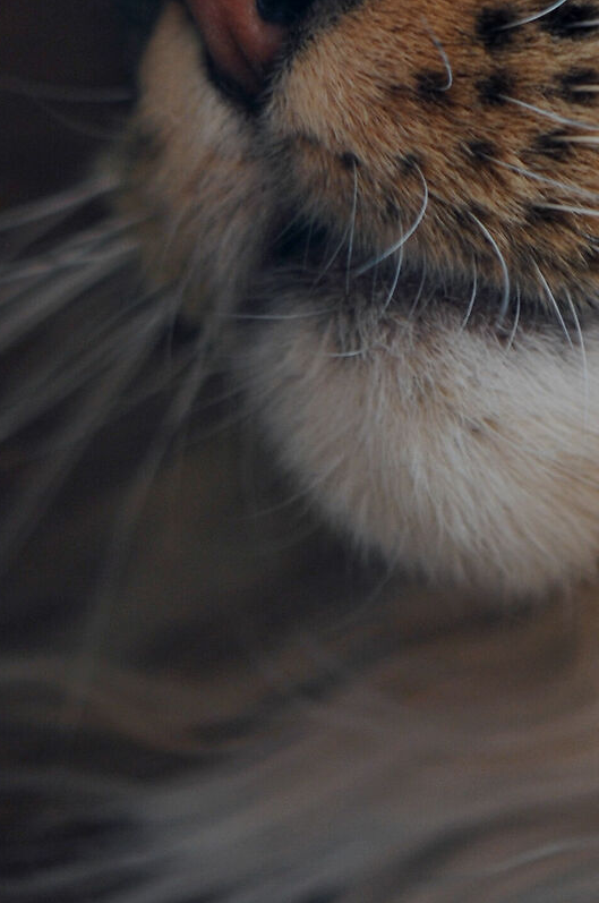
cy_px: -301
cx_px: 759
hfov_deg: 5.0
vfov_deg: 7.5
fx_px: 6784
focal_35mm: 271
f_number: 3
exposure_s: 1/15
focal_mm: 60
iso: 200
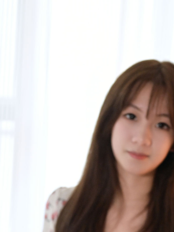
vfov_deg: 13.5
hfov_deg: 10.6
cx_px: 48
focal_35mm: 140
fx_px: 939
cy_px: 320
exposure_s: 1/100
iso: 2000
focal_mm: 50
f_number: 4
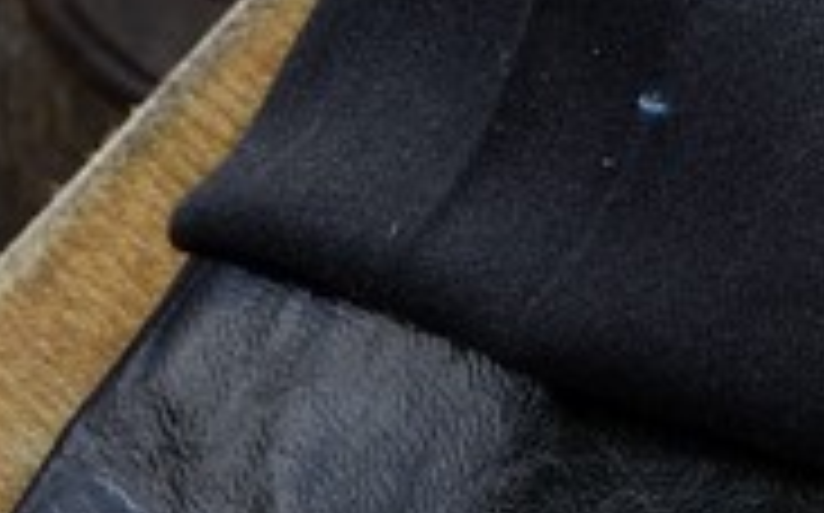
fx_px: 36952
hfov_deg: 1.3
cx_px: -1081
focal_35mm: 1647
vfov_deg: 0.8
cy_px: 2192
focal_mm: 185
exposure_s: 1/200
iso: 400
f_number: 10
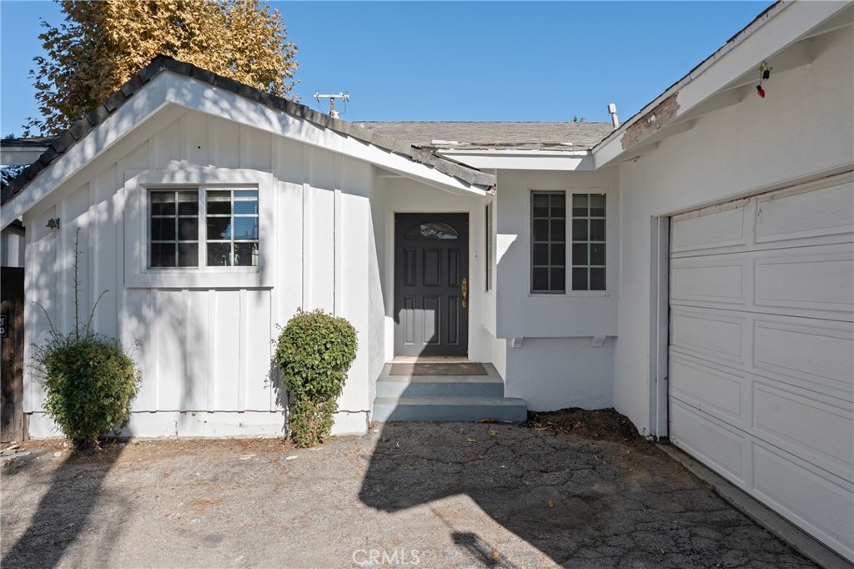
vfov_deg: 61.4
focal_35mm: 20
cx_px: 427
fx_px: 479
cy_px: 284
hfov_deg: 83.4
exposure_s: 1/320
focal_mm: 20.2
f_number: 8
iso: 125
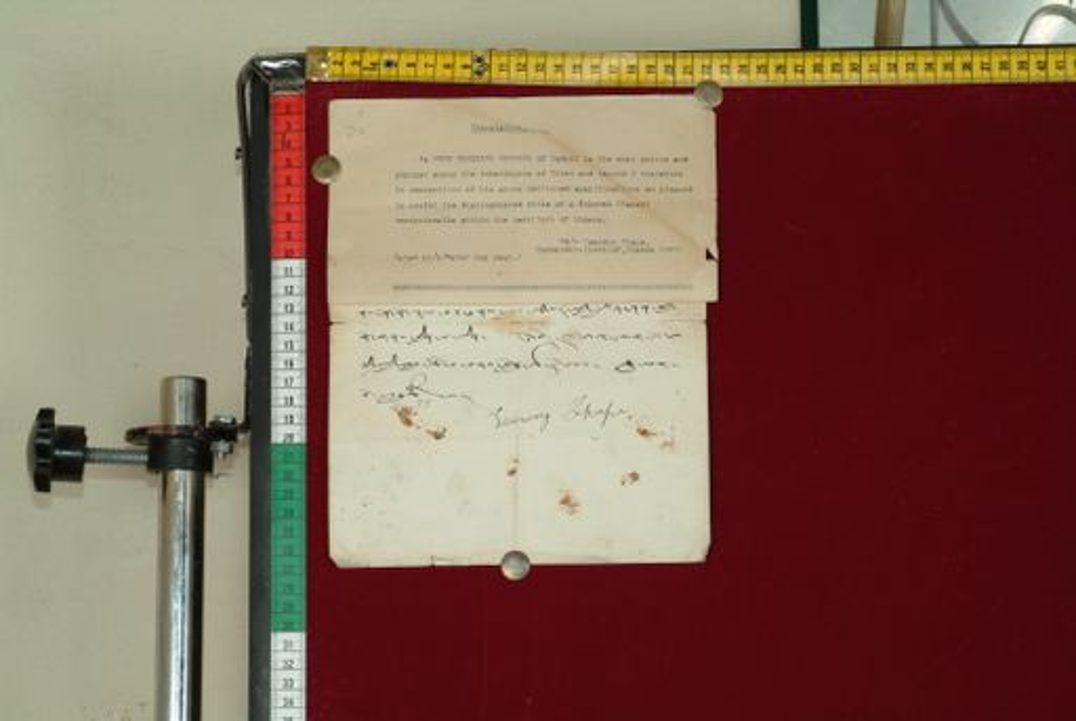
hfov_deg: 23.0
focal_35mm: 88
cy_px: 360
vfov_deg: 15.5
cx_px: 538
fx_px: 2649
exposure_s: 1/20
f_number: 13
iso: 160
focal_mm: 59
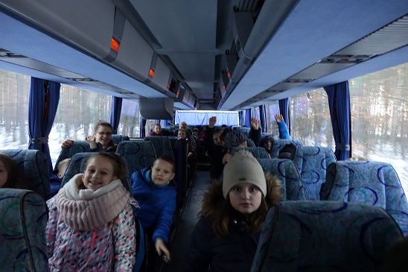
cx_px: 204
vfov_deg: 53.1
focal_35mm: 24
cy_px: 136
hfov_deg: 73.8
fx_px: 272
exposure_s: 1/30
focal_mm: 8.9
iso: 1000
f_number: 2.8
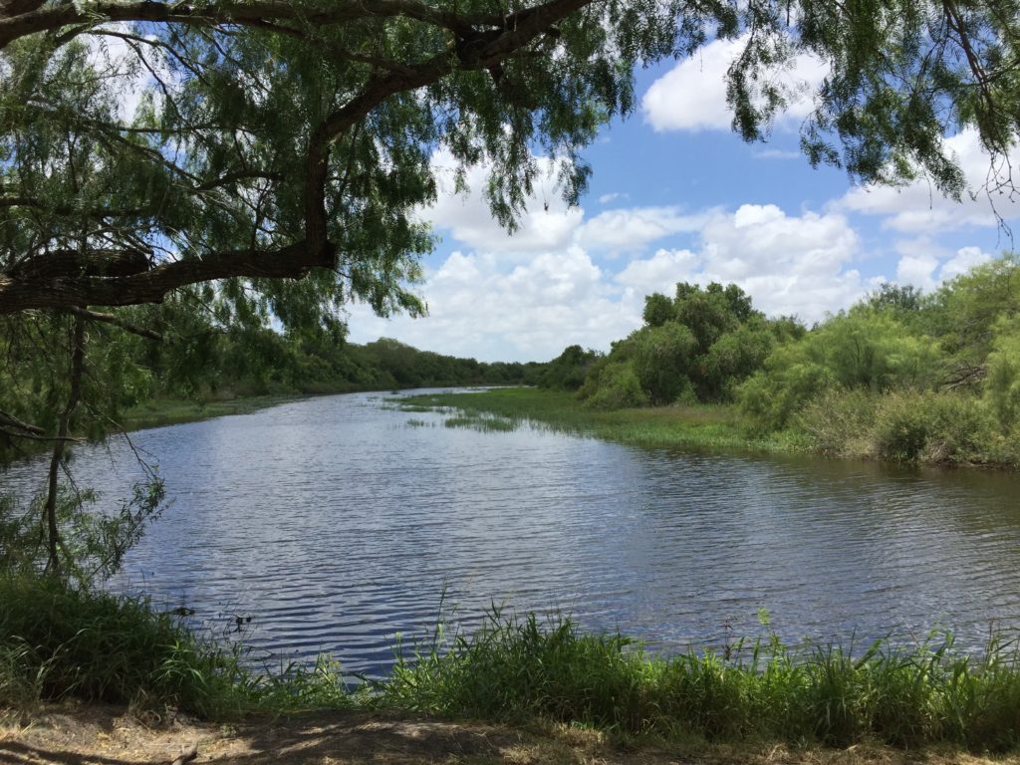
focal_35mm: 29
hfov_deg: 61.7
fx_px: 855
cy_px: 382
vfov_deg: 48.2
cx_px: 510
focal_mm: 4.15
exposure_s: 1/3049
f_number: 2.2
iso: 32
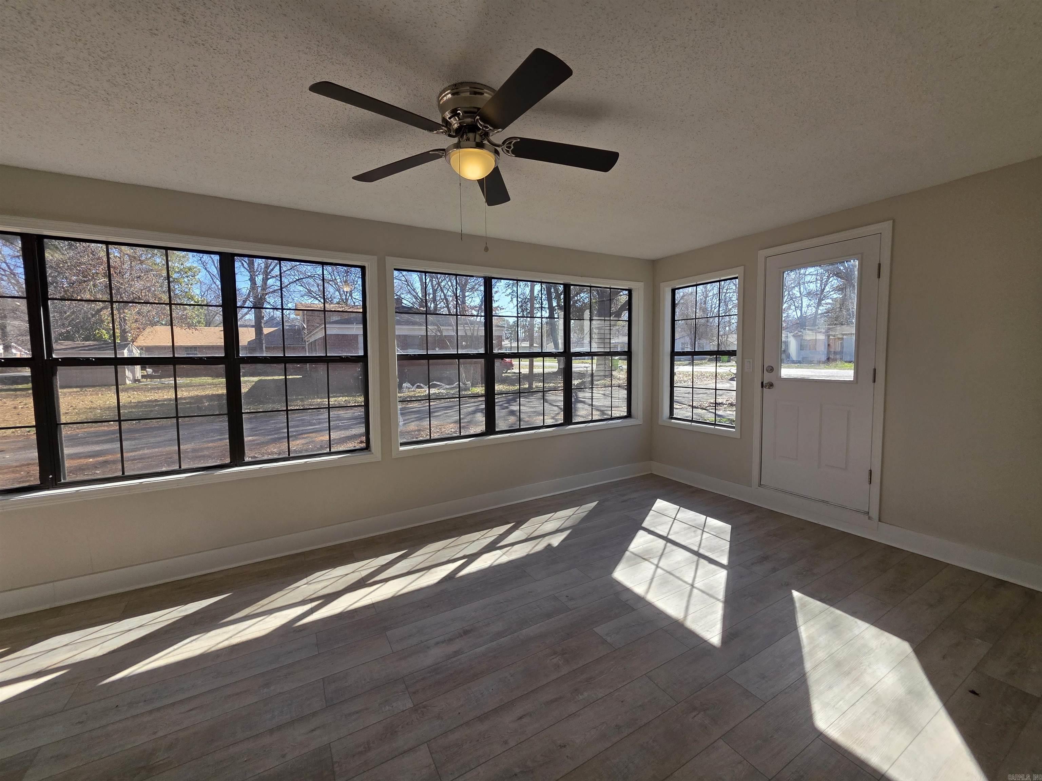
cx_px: 521
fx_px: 391
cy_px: 390
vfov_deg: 89.9
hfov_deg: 106.2
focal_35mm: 13
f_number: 1.9
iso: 160
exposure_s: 1/2000
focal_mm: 2.2
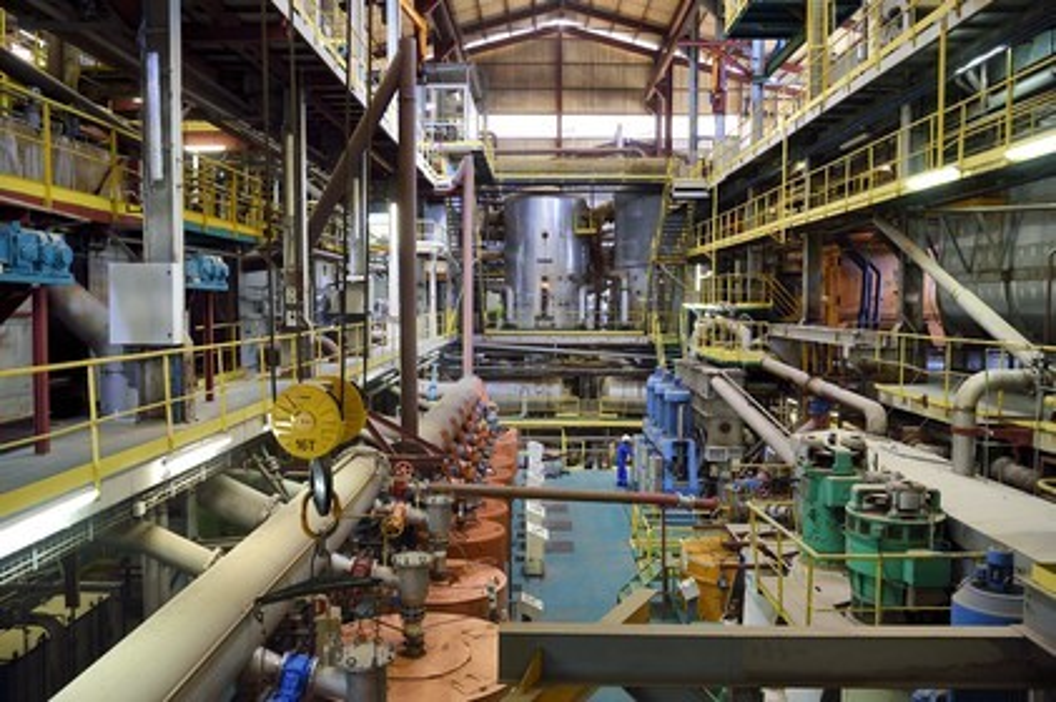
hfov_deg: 60.3
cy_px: 351
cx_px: 528
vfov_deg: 42.3
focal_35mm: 31
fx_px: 909
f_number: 7.1
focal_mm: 31
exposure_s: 1/25
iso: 800
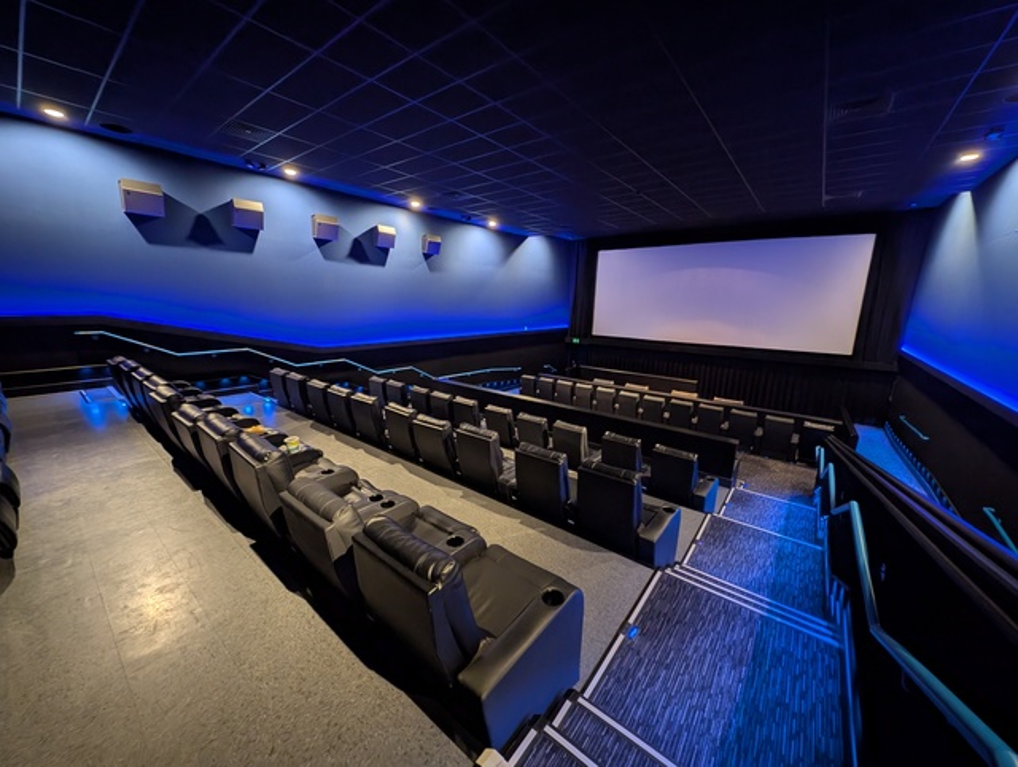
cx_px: 509
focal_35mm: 12
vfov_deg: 94.6
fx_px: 353
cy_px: 384
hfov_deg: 110.5
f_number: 1.95
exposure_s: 1/11.6
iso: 778
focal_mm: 2.23
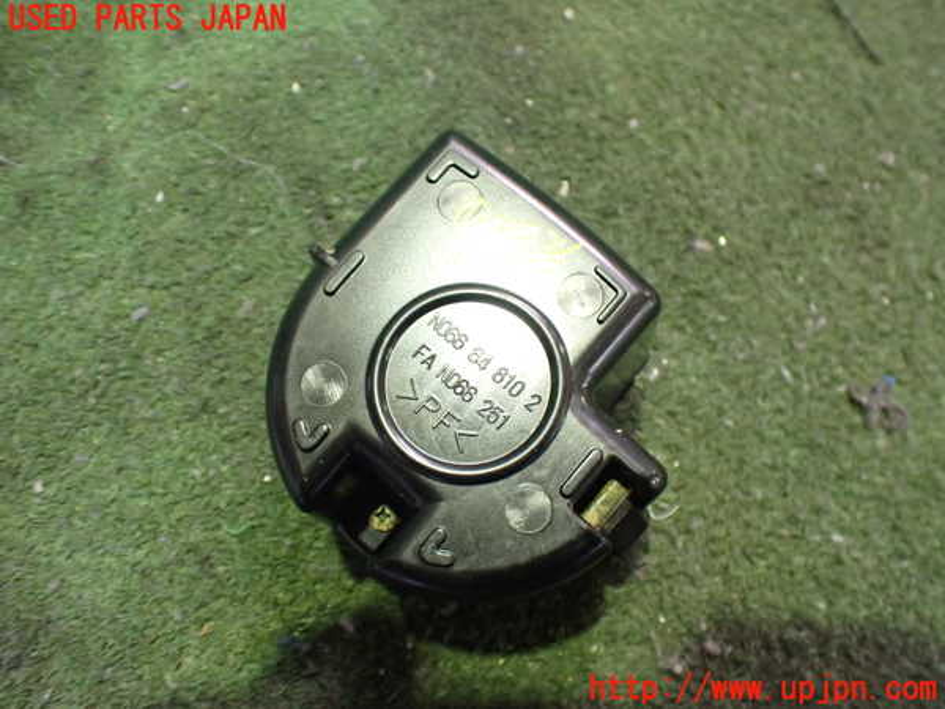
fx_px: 819
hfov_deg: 60.0
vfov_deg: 46.8
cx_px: 472
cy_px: 354
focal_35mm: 30
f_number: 2.3
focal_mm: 5.4
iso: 1000
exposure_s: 1/30
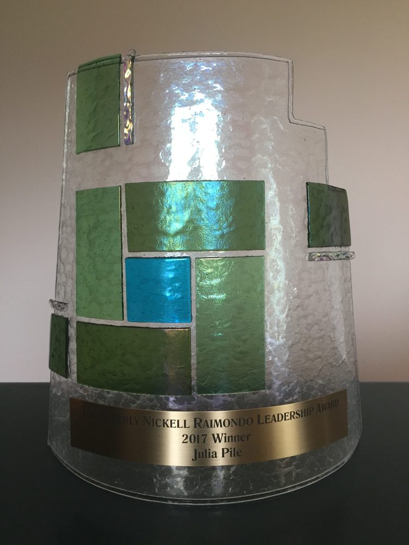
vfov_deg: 61.7
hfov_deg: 48.2
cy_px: 272
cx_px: 204
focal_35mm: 29
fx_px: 457
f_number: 2.2
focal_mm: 4.15
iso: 125
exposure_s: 1/30
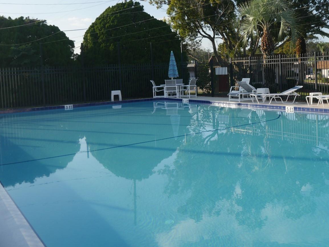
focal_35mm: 39
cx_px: 219
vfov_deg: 36.6
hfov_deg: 47.1
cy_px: 89
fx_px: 371
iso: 200
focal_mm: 14
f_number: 6.3
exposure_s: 1/400
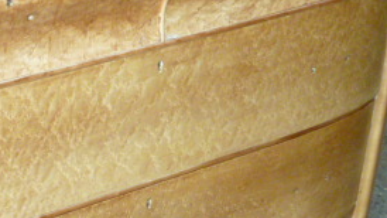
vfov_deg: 10.8
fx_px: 1149
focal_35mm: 112
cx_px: 76
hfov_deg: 18.9
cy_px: 110
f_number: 3.8
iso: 400
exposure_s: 1/60
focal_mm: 7.9
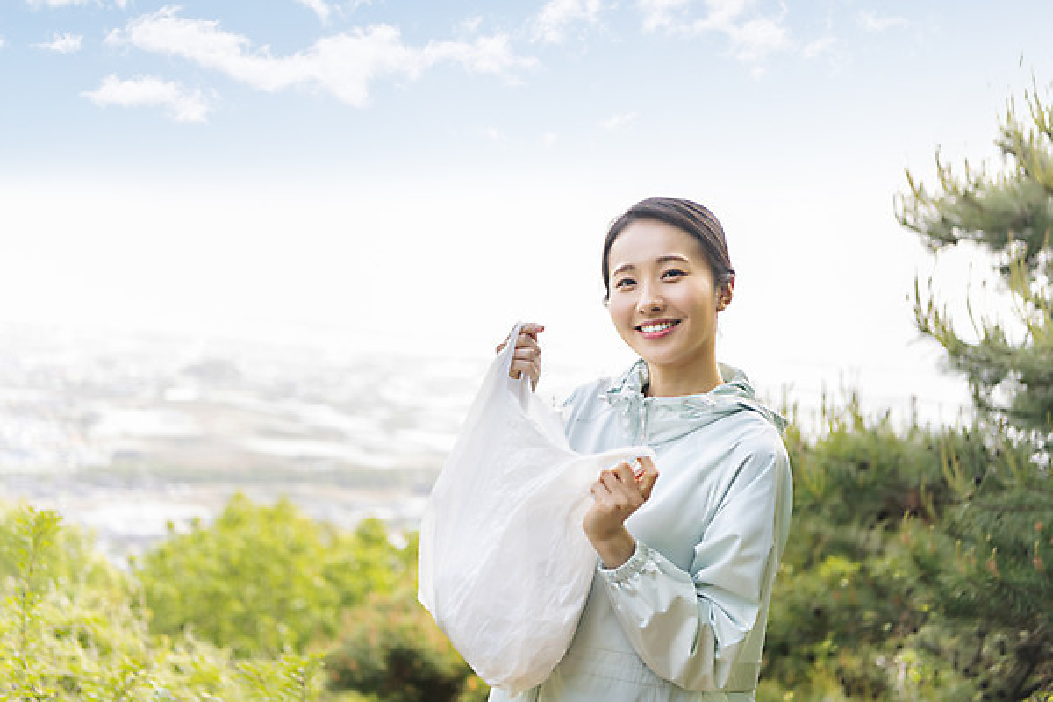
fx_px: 1521
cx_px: 526
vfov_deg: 26.0
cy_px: 351
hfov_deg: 38.2
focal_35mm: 52
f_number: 2.8
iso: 100
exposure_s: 1/125
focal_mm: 52
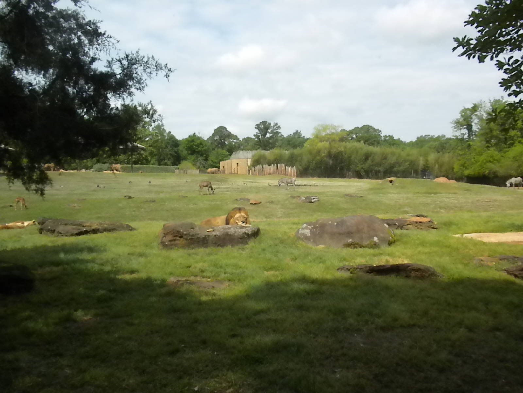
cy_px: 196
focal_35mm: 37
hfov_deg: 50.1
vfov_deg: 38.7
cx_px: 262
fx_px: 559
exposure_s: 1/593
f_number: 10
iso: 640
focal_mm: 6.6
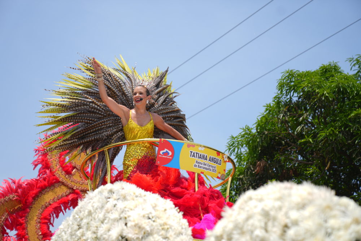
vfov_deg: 19.5
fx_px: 702
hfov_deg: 28.8
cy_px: 120
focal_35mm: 70
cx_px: 180
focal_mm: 70
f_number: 2.8
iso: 50
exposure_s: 1/1000
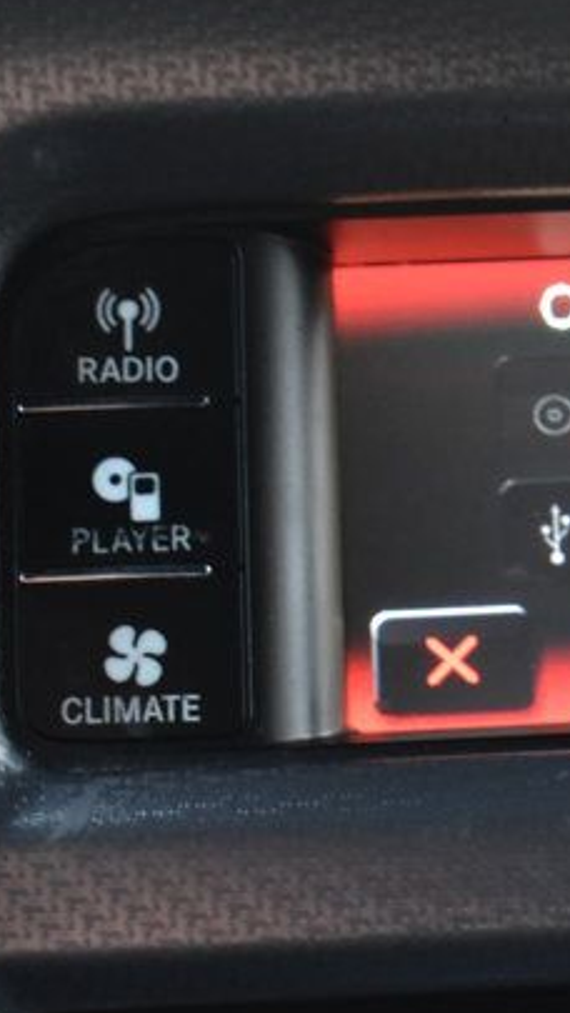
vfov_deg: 18.0
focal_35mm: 119
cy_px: 540
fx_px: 3195
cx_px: 928
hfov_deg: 9.8
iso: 1250
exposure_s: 1/15
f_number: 6.3
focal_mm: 30
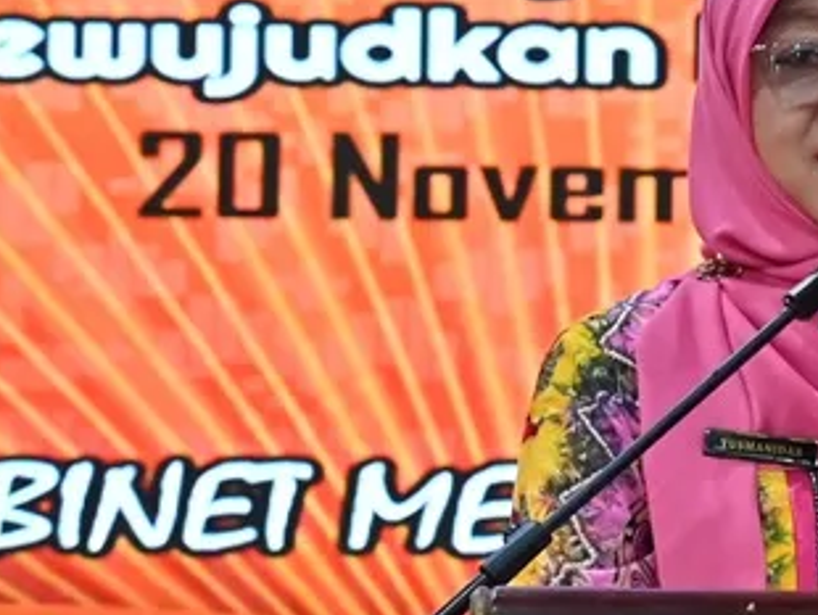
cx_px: 739
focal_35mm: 562
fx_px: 13291
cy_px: 129
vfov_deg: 2.6
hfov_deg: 3.5
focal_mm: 120
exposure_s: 1/125
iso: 4000
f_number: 4
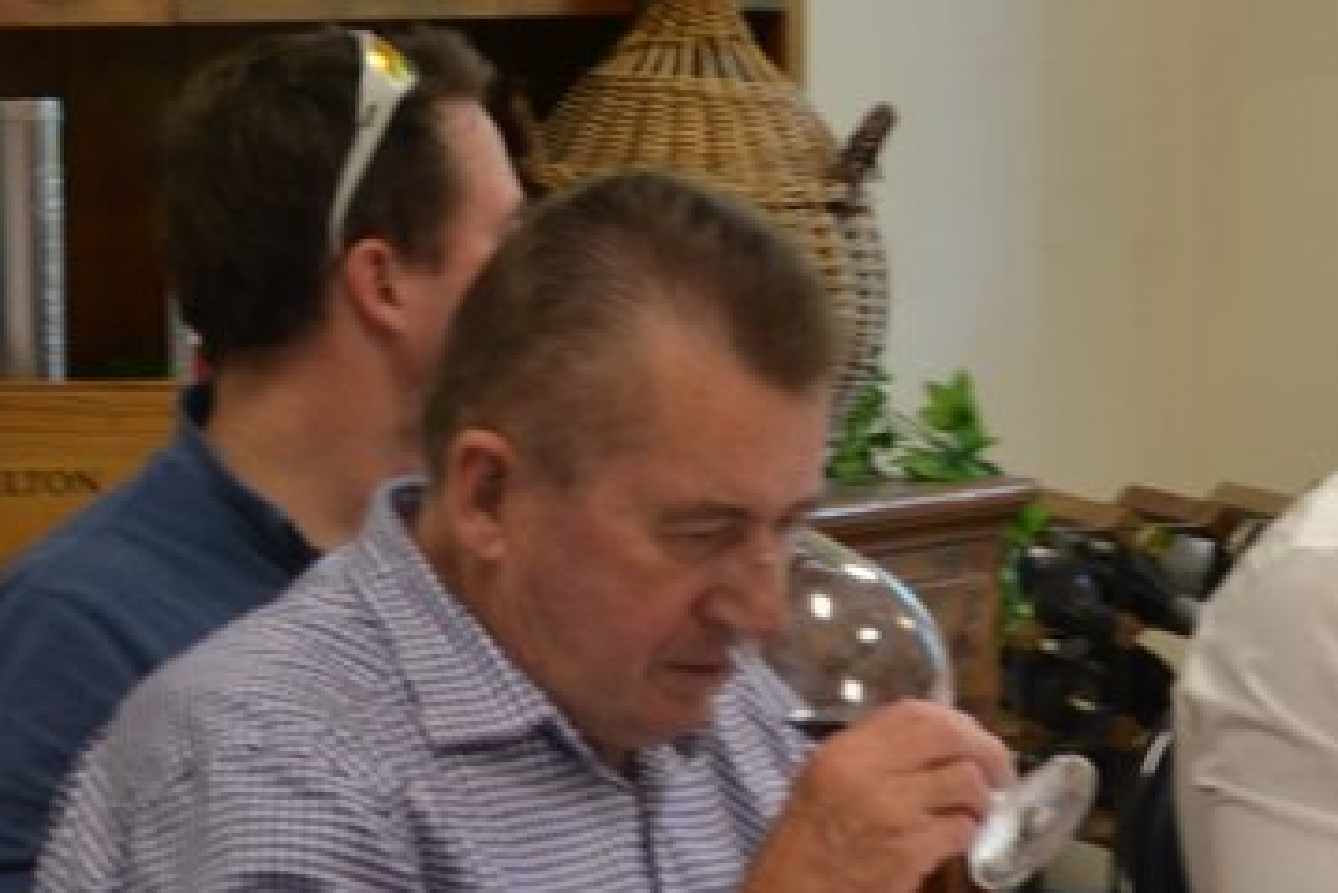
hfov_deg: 9.0
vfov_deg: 6.2
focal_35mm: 221
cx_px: 2231
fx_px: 8217
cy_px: 1046
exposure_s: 1/20
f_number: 5.3
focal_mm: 44
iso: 400
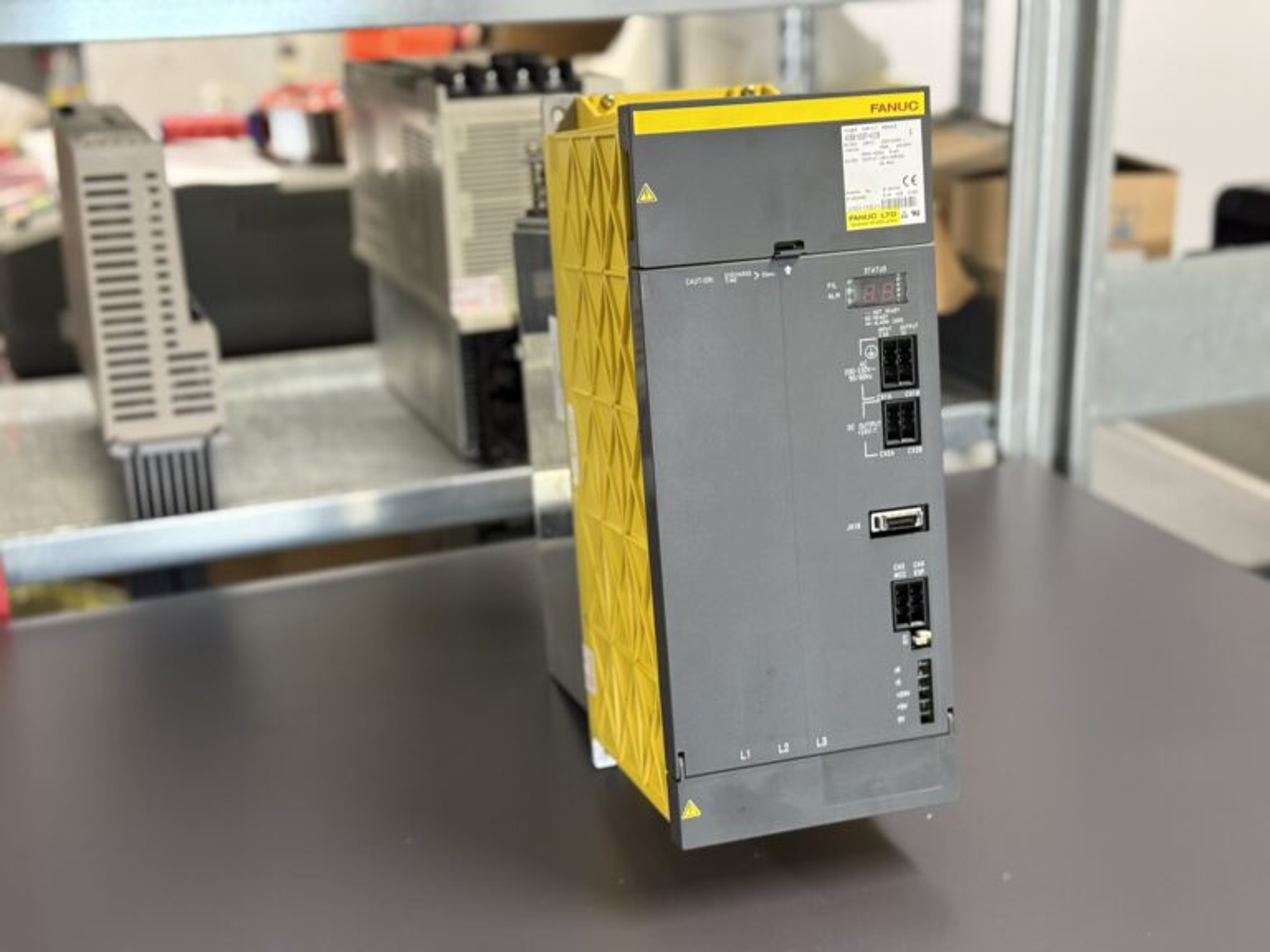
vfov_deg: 30.3
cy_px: 476
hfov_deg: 39.7
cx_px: 635
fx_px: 1761
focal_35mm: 48
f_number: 1.78
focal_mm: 6.76
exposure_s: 1/50
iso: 200
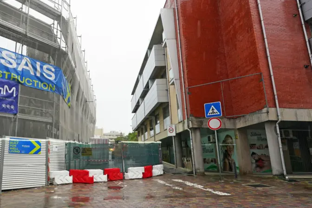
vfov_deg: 51.3
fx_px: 217
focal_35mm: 25
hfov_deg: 67.8
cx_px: 85
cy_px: 110
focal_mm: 14
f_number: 5
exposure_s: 1/200
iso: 1250
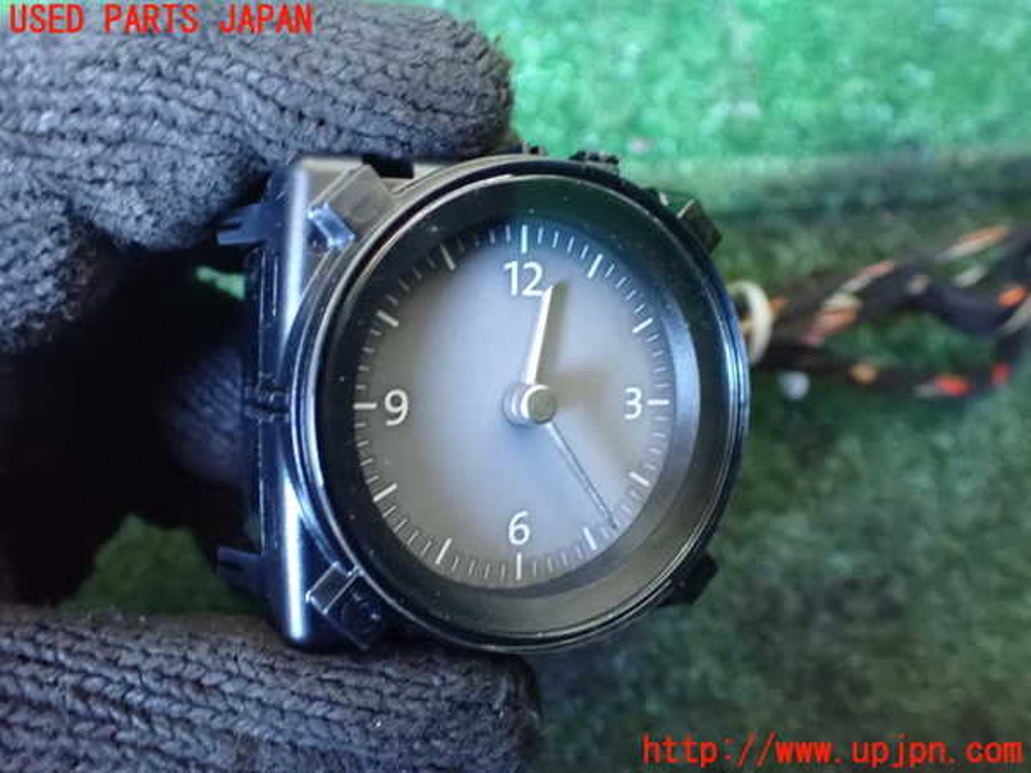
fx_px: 894
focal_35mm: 30
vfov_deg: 46.8
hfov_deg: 60.0
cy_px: 386
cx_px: 516
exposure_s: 1/30
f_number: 2.3
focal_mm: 5.4
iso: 1600
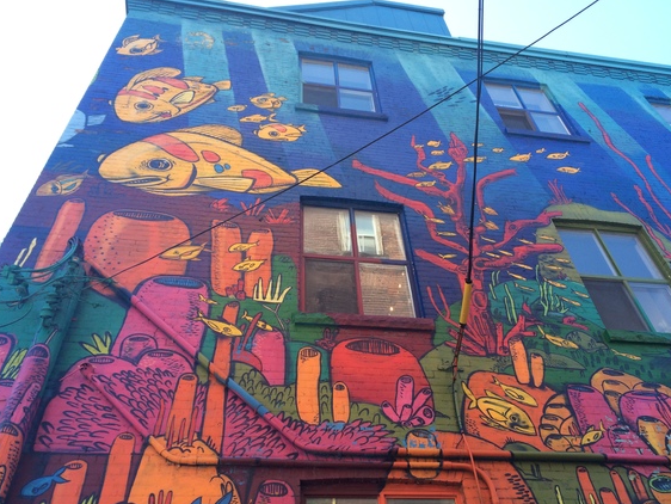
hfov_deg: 55.2
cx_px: 376
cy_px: 275
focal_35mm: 33
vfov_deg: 42.9
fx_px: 640
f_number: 2.2
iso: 32
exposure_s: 1/326
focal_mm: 4.15
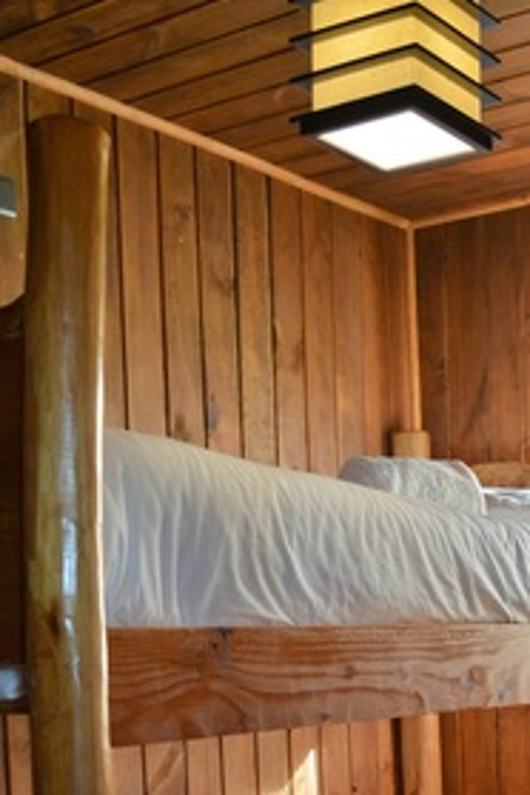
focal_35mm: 58
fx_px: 1281
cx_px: 557
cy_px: 801
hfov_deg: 22.3
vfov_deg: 31.8
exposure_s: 1/60
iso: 900
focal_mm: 18
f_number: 3.5
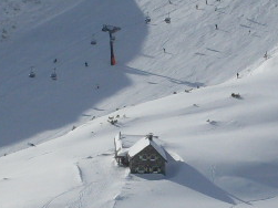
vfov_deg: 9.6
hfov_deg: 12.7
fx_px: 1244
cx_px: 179
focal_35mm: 155
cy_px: 138
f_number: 8.4
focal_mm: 6.3
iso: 80
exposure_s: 1/750
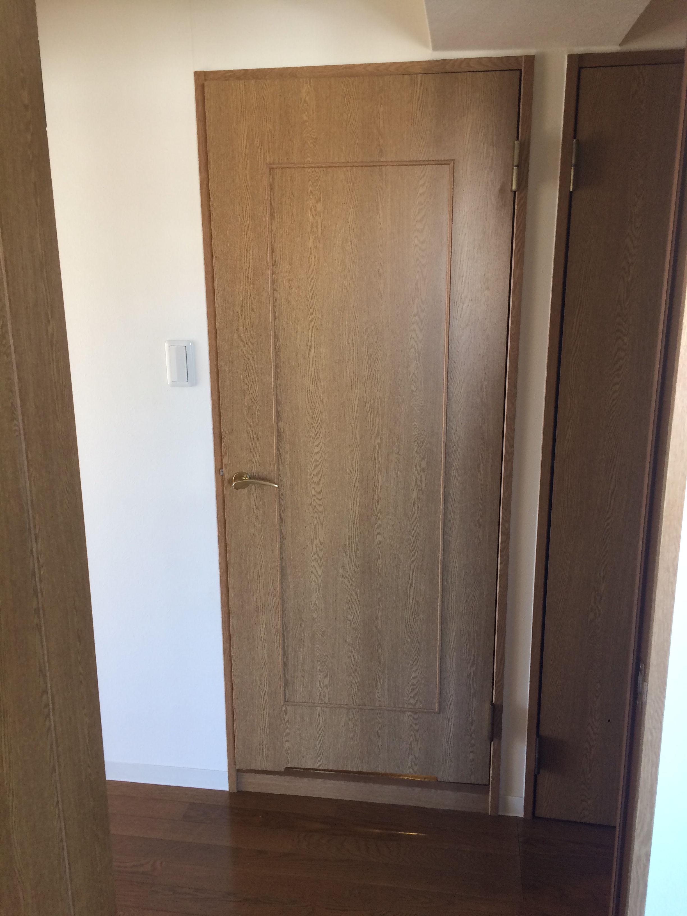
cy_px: 458
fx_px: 767
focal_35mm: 29
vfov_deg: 61.7
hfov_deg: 48.2
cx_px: 344
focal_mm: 4.15
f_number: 2.2
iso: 50
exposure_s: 1/30
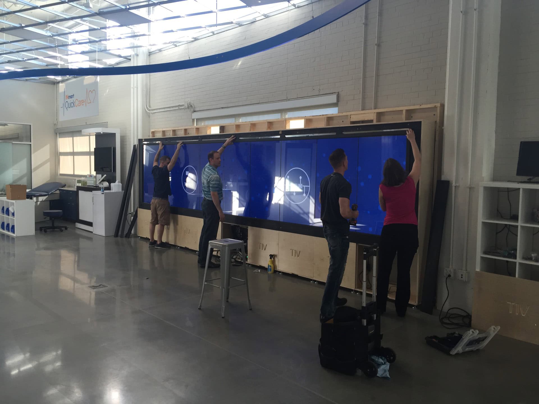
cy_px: 202
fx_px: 452
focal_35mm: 29
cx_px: 270
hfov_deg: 61.7
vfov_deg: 48.2
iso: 32
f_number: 2.2
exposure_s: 1/60
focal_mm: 4.2
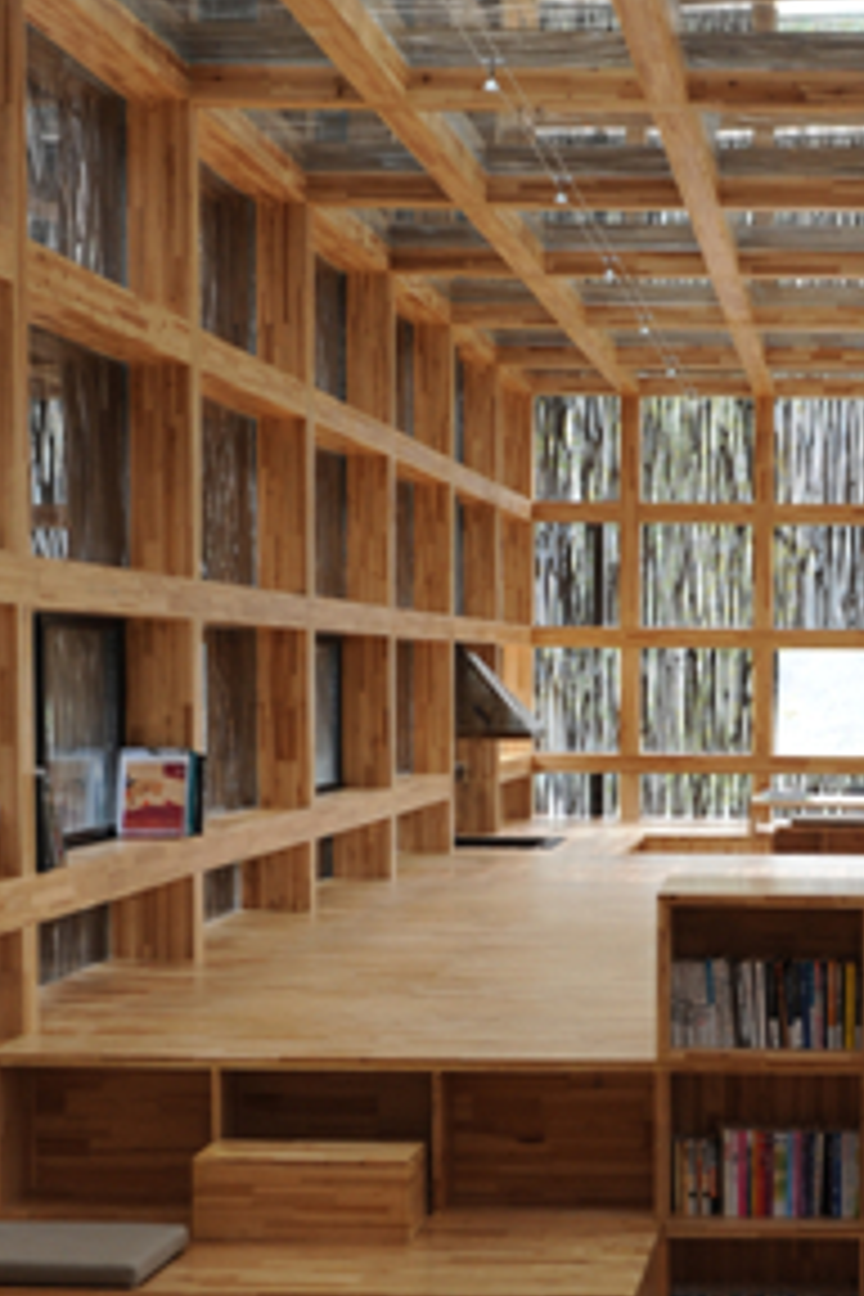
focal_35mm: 75
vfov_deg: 26.8
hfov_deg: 17.9
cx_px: 796
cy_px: 878
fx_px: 2700
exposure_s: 1/125
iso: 400
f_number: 3.2
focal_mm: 32
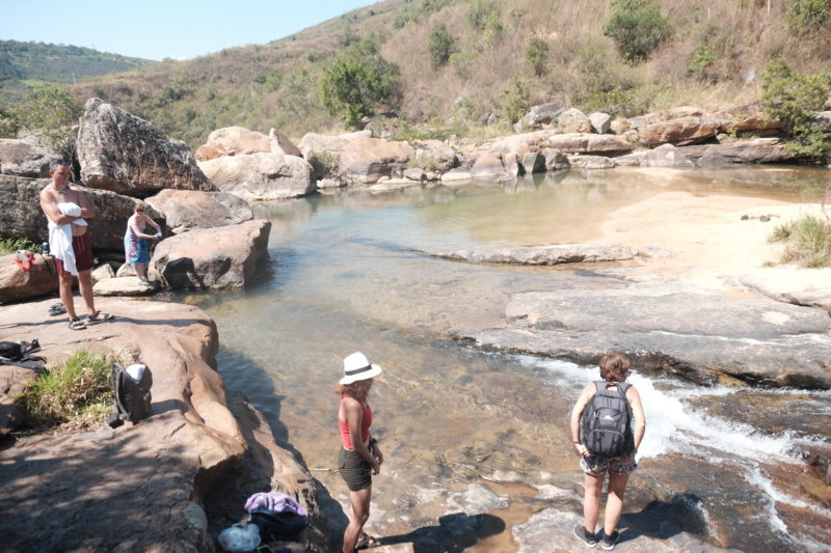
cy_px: 276
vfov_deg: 47.9
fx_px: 623
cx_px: 416
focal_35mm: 27
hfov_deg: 67.4
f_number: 4
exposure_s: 1/4000
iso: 1000
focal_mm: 18
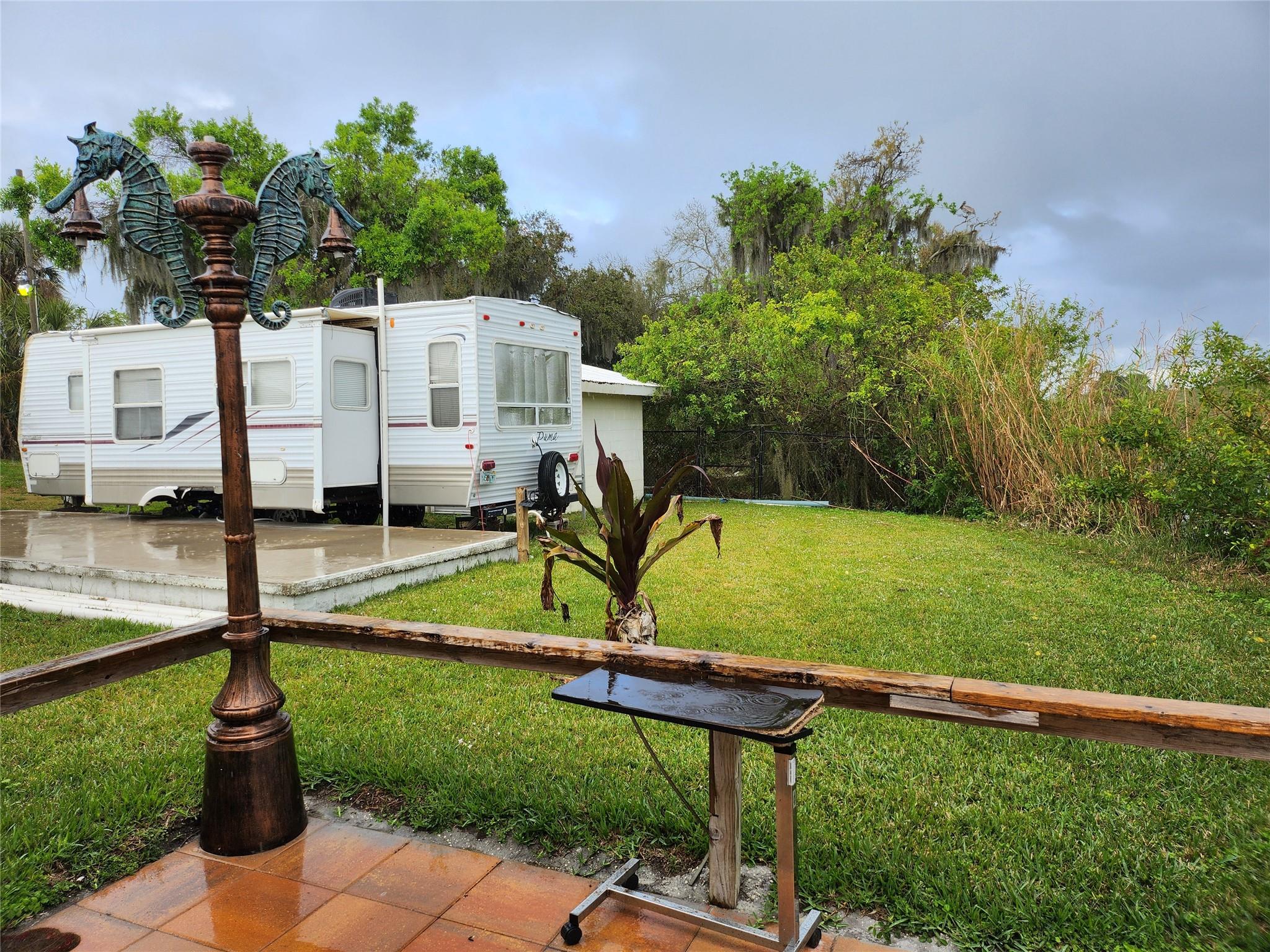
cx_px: 635
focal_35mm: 24
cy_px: 476
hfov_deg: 71.6
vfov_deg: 56.8
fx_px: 881
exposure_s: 1/670
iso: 50
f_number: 1.8
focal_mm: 5
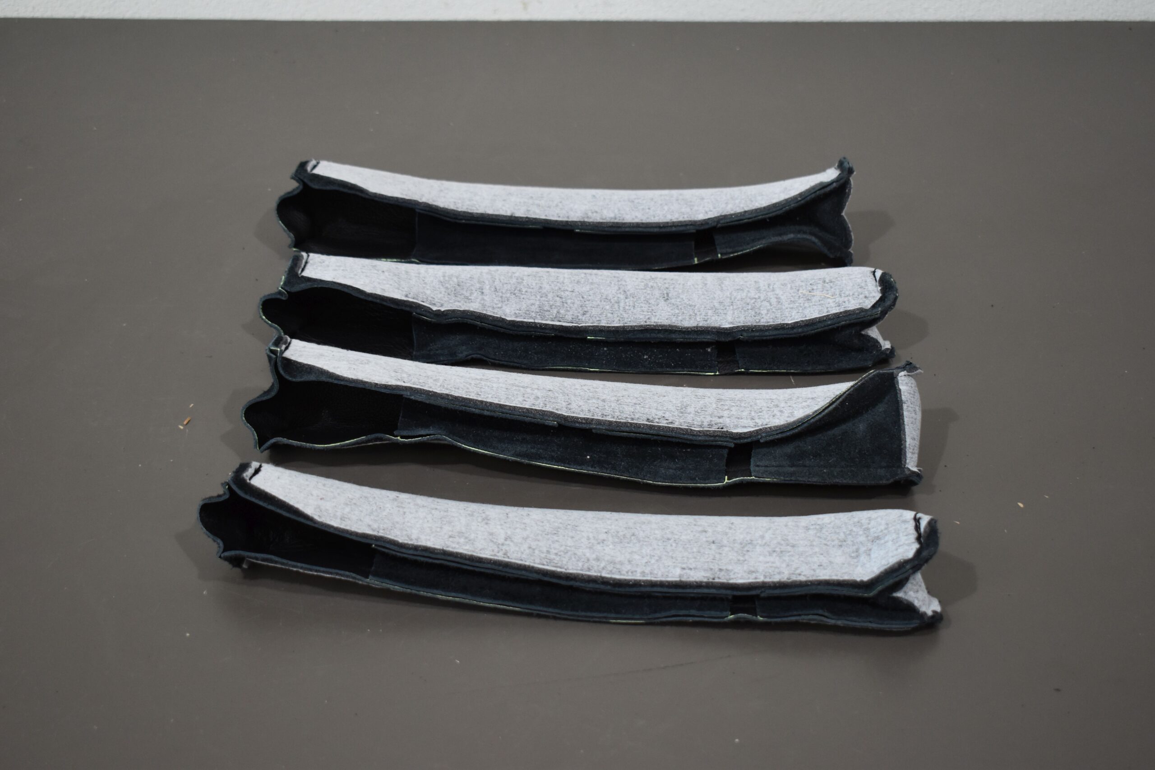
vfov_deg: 25.8
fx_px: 1684
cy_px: 385
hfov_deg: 37.8
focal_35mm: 52
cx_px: 578
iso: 800
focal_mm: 35
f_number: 4.5
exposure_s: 1/250
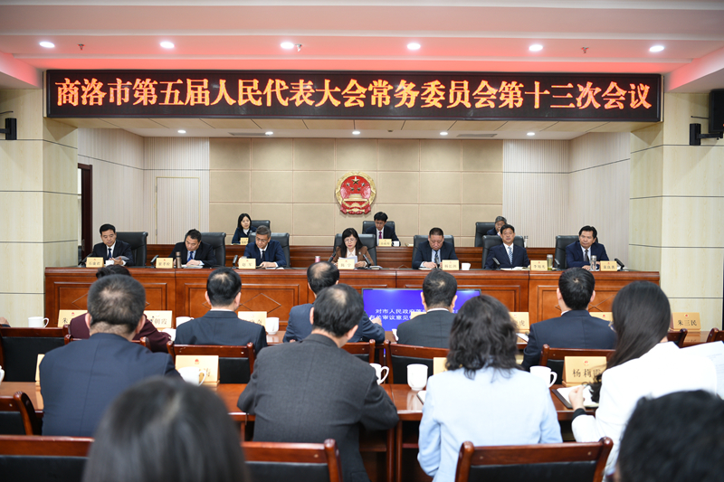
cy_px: 241
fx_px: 603
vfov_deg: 43.6
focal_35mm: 30
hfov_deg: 61.9
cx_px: 362
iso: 360
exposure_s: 1/30
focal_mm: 30
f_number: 2.8
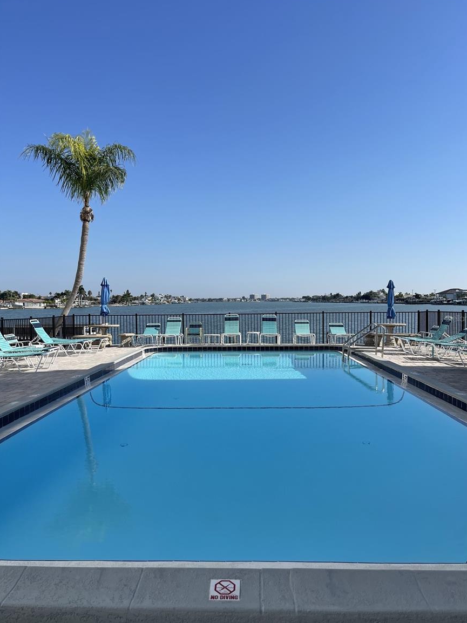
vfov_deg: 67.3
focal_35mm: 26
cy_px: 318
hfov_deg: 53.0
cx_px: 241
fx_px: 468
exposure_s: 1/4902
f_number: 1.6
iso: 32
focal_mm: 5.1
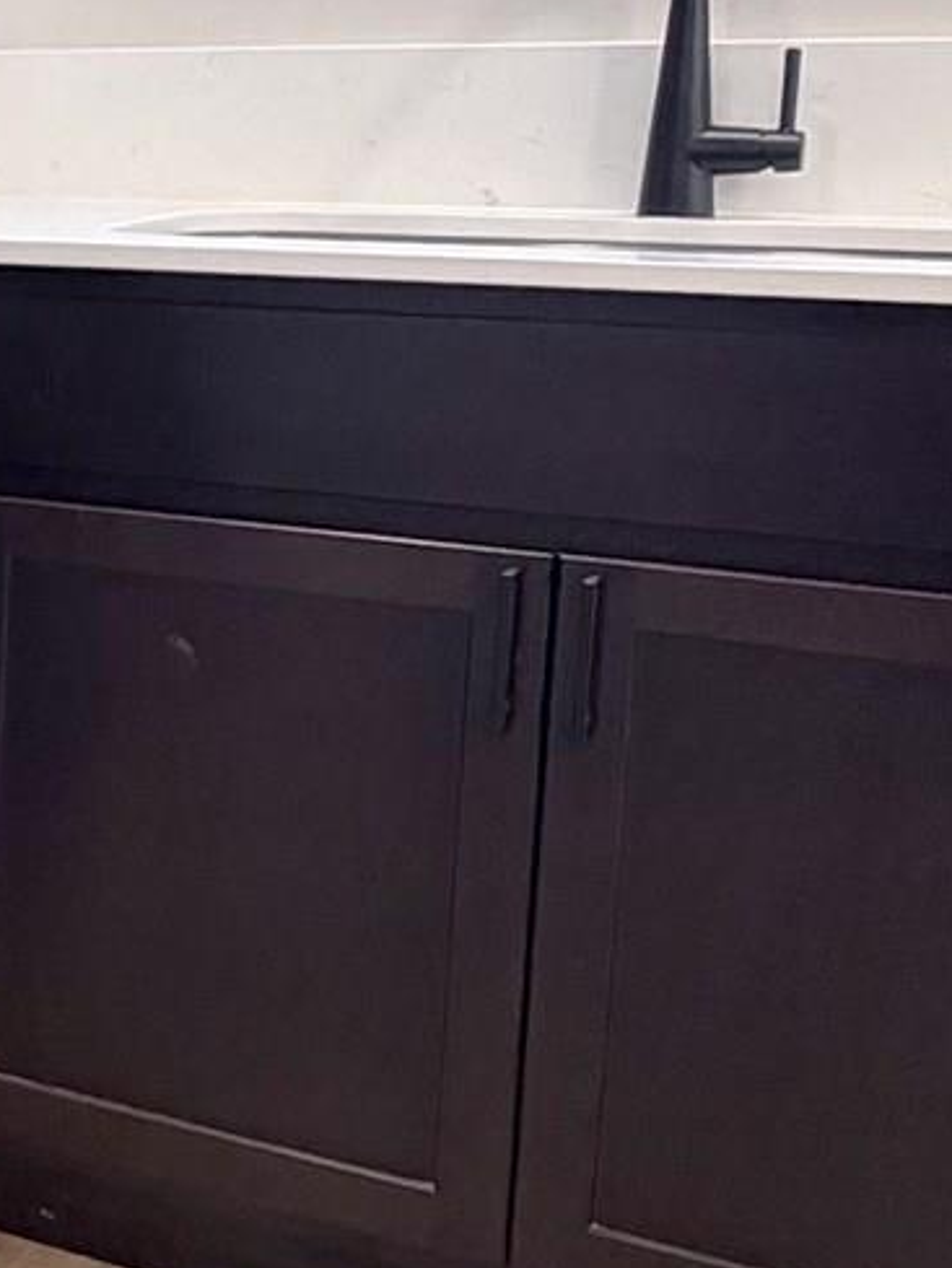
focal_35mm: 66
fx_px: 2419
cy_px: 389
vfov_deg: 29.1
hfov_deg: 17.0
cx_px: -905
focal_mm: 2.22
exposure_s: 1/120
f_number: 2.2
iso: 200
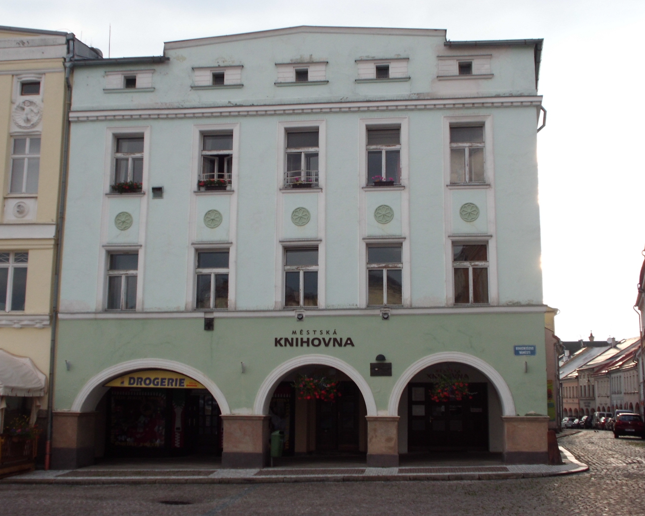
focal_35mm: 46
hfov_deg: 40.3
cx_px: 307
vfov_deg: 32.7
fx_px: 878
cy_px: 258
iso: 100
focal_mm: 7.9
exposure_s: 1/125
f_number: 4.2
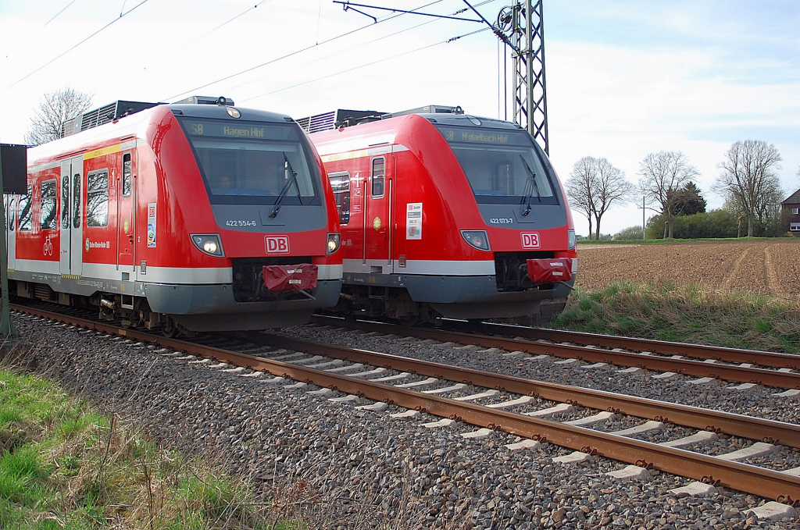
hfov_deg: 46.5
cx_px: 400
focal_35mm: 42
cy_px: 265
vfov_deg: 31.8
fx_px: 932
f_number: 4
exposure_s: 1/1000
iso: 280
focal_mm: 28
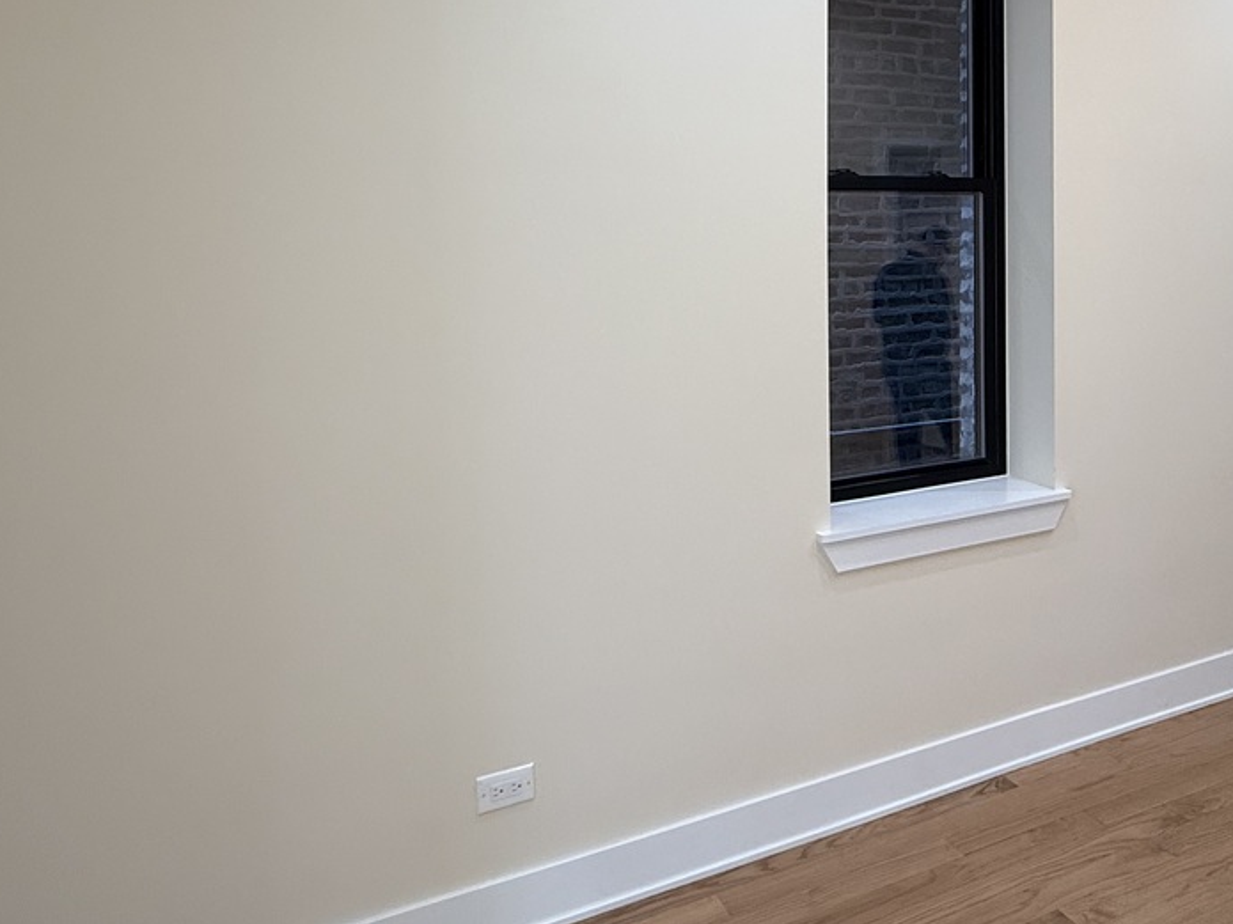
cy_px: 266
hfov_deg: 60.9
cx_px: 768
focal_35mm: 29
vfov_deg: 47.0
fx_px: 1033
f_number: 2.2
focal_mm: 2.22
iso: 125
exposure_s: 1/120
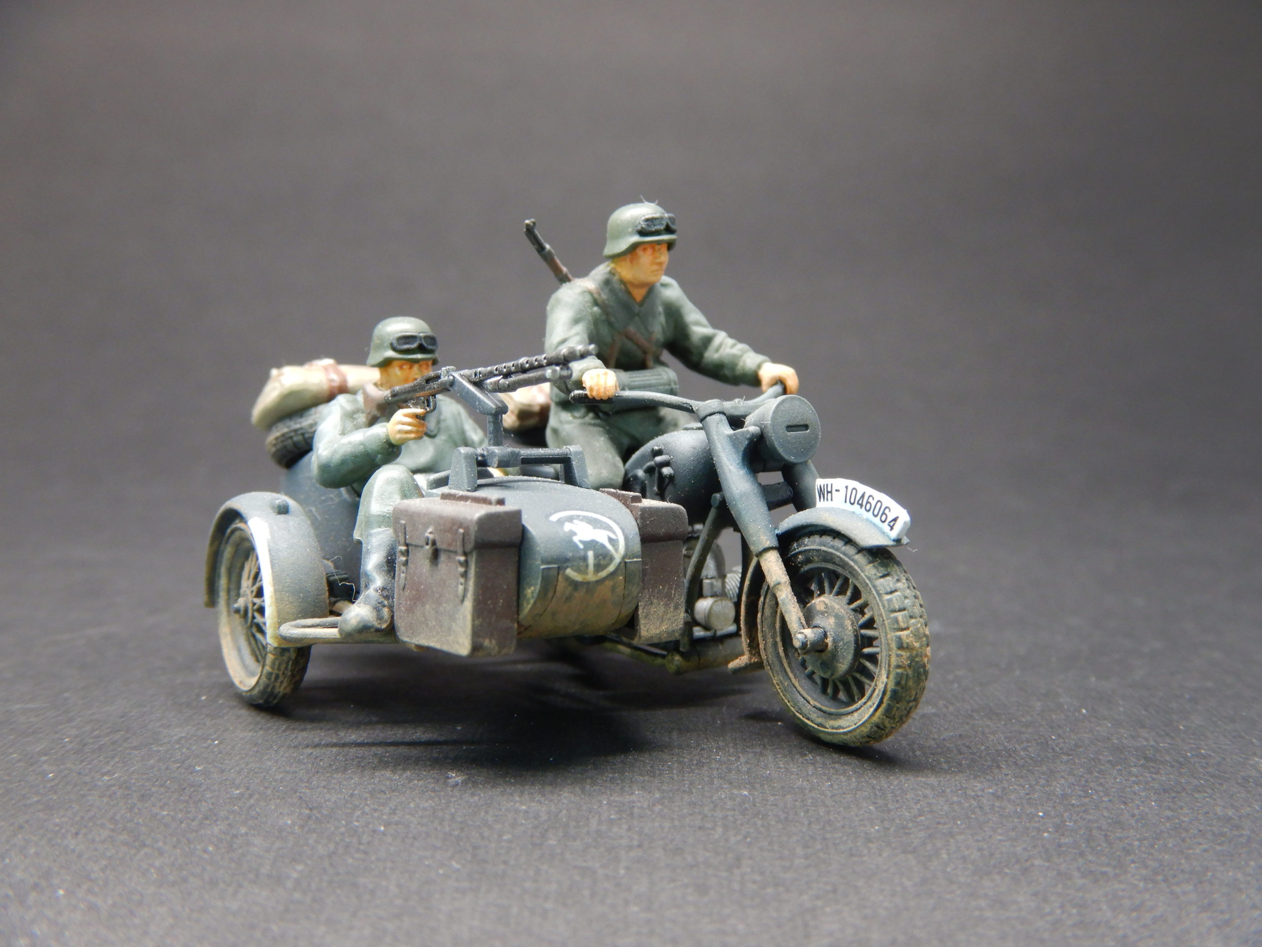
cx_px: 631
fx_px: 1349
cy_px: 474
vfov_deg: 38.7
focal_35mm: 37
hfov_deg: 50.1
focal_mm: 6.6
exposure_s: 1/30
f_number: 4.2
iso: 280
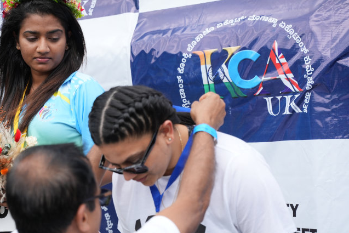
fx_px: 757
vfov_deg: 17.4
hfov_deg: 25.9
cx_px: 147
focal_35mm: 78
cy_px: 151
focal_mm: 48.7
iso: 250
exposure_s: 1/2000
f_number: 2.8
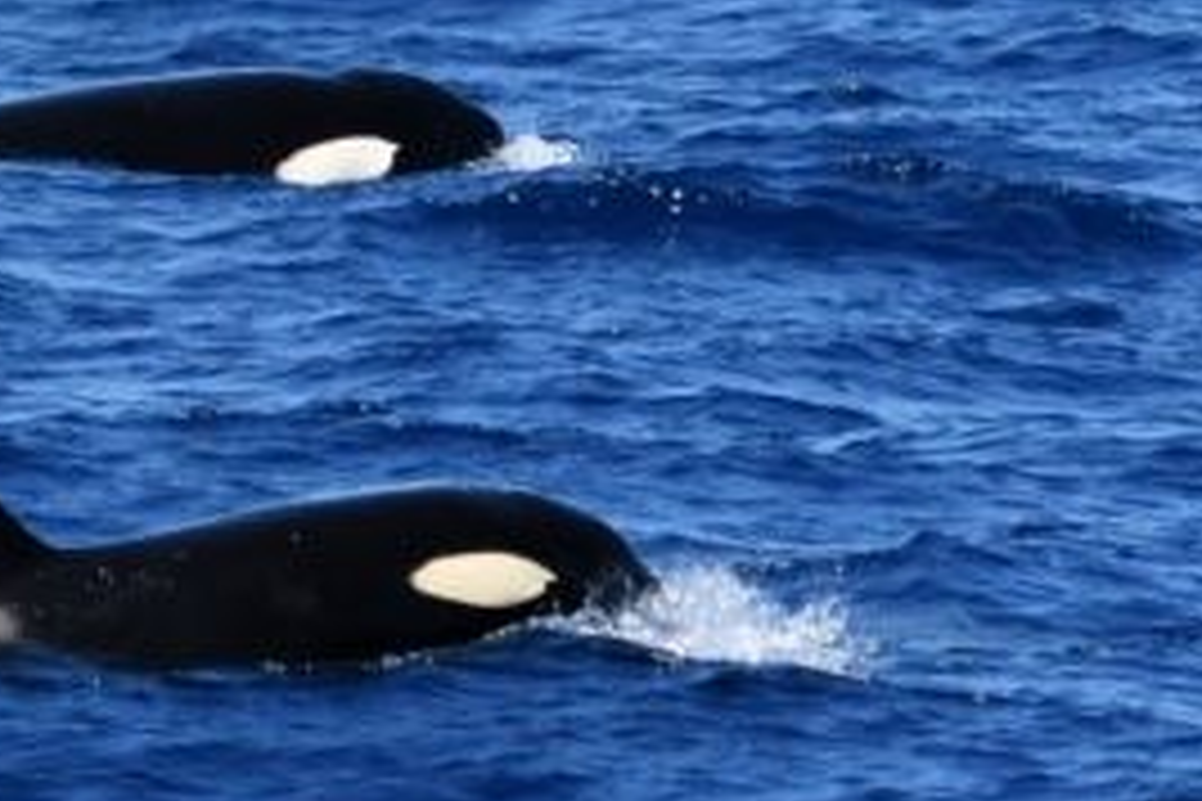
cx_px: 1369
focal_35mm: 555
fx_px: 18529
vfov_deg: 2.5
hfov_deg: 3.7
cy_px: 182
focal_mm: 185
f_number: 5.3
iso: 1000
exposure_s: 1/8000
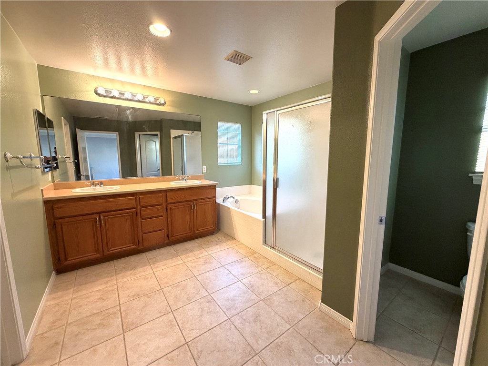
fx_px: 197
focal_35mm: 14
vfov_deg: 85.7
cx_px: 244
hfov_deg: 102.1
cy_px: 183
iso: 200
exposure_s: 1/60
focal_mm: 2.22
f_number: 2.2
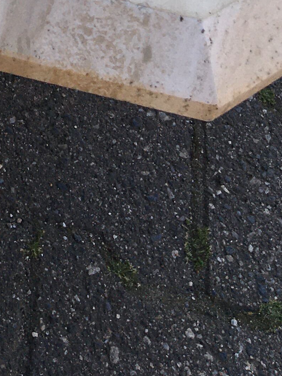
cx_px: -228
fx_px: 1195
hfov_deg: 12.3
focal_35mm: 110
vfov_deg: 15.2
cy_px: -319
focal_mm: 4.15
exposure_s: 1/422
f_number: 2.2
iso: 25
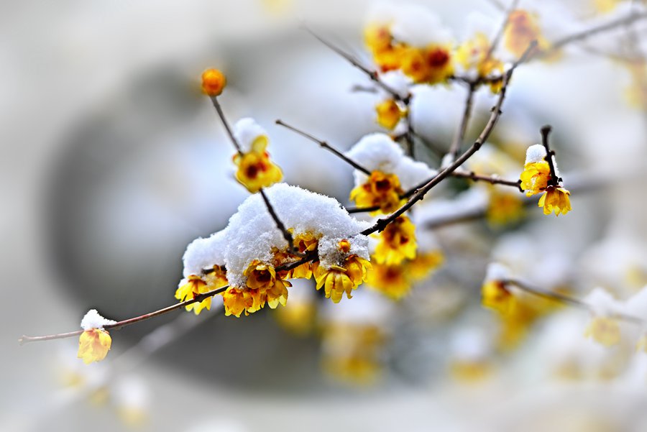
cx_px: 324
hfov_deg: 11.7
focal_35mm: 175
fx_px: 3147
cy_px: 216
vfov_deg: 7.9
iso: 280
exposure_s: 1/200
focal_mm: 175
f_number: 3.5
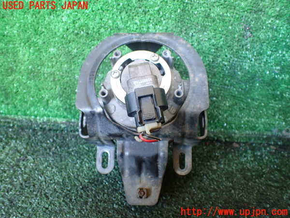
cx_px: 145
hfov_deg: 60.0
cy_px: 109
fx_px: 251
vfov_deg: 46.8
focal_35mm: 30
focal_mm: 5.4
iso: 800
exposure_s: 1/50
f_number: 2.3
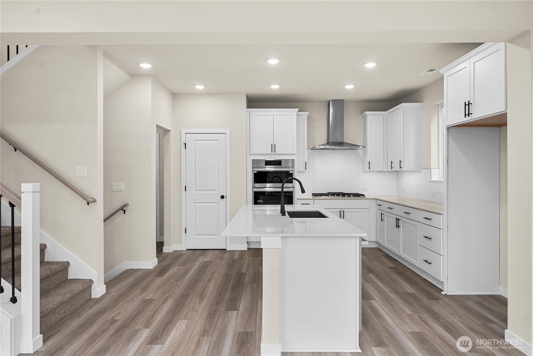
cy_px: 178
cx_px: 266
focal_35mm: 21
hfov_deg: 81.2
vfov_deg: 59.6
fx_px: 311
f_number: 7.1
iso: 320
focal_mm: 21
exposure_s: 1/30
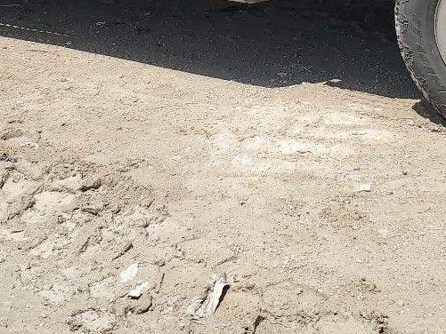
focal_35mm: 83
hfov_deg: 23.2
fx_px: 1070
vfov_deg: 17.0
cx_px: 353
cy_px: -60
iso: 50
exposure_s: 1/5000
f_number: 1.5
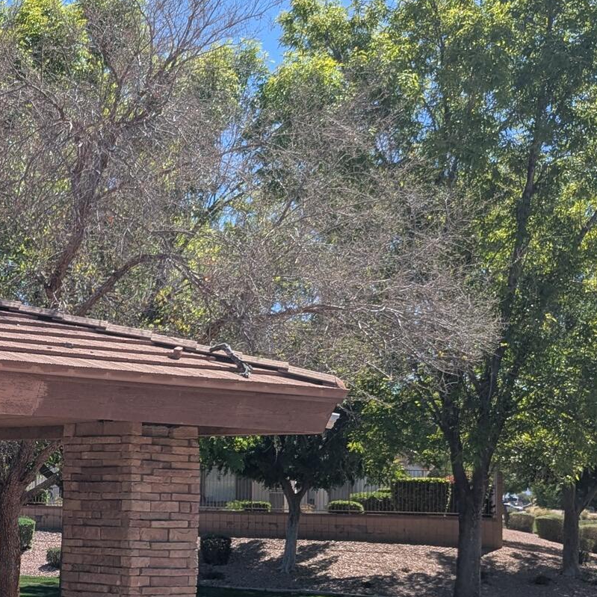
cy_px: 432
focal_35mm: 68
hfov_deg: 23.4
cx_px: -99
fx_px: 1327
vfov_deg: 25.1
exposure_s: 1/1742
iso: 42
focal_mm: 6.81
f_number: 1.85
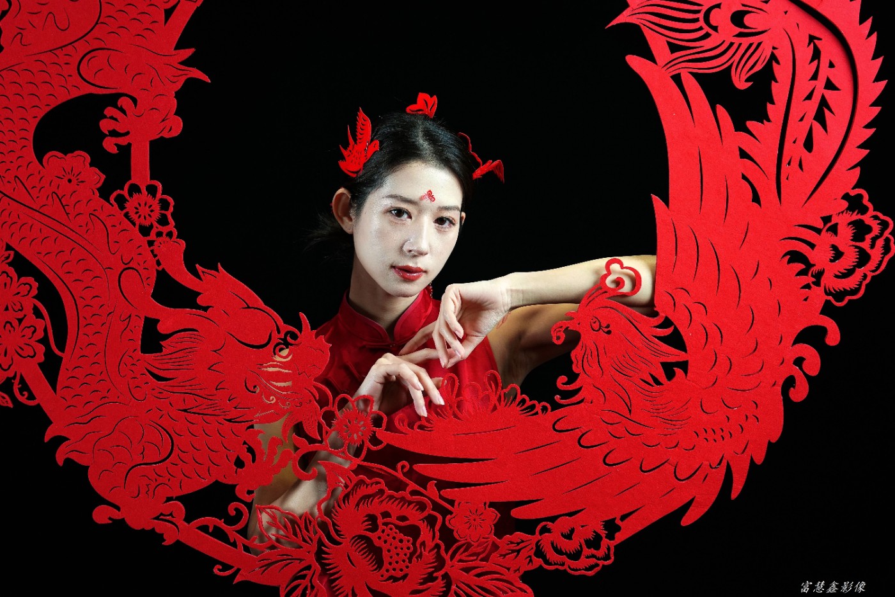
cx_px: 448
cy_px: 298
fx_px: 2113
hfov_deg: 23.9
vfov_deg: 16.1
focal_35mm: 85
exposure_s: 1/160
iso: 1600
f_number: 5
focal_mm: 85
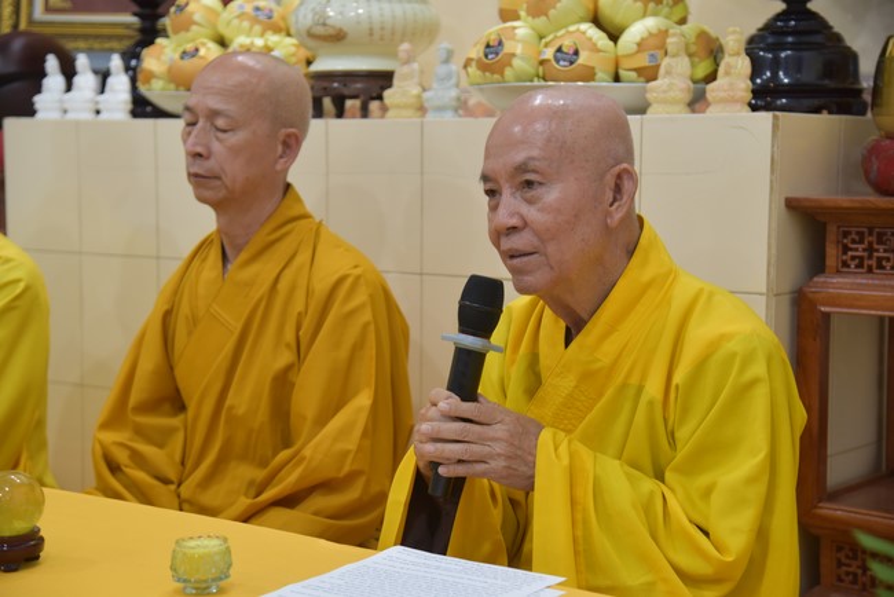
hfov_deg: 30.5
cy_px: 298
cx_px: 447
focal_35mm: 66
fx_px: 1640
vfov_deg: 20.6
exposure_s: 1/125
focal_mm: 66
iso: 1400
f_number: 4
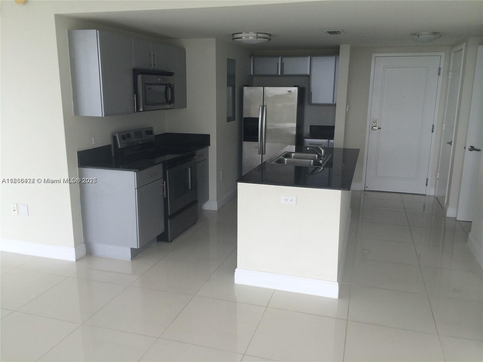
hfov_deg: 60.0
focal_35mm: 30
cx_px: 242
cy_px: 181
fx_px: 419
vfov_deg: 46.8
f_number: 2.2
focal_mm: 4.12
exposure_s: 1/179
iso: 32
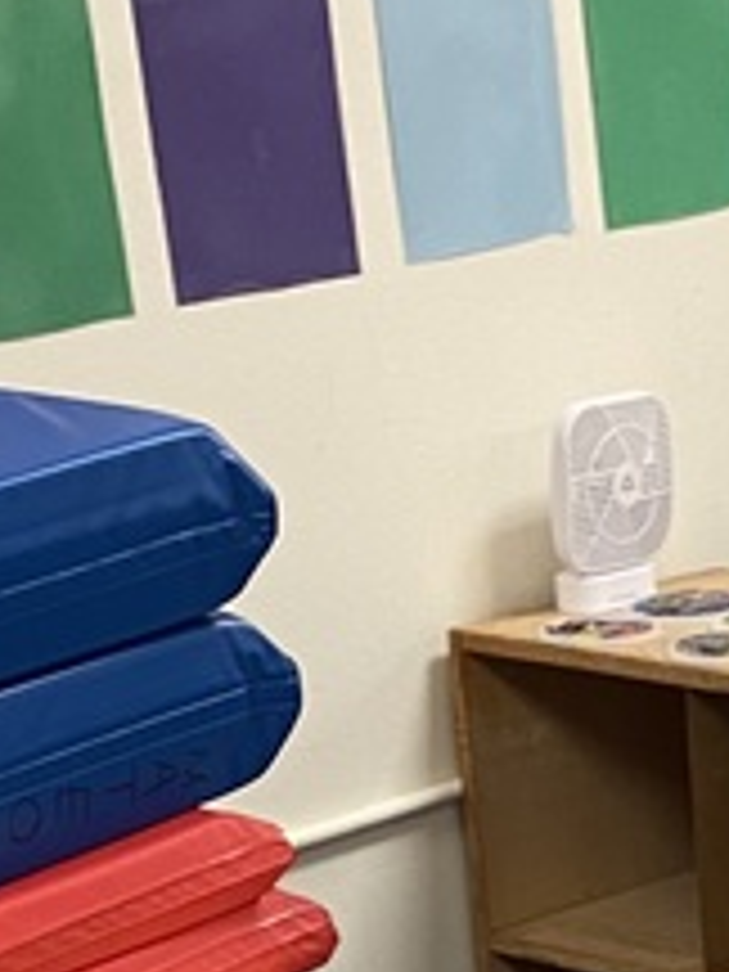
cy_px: 1994
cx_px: 994
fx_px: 3454
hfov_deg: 11.7
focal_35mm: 123
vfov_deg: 13.5
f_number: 1.8
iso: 200
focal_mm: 4.25
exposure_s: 1/60
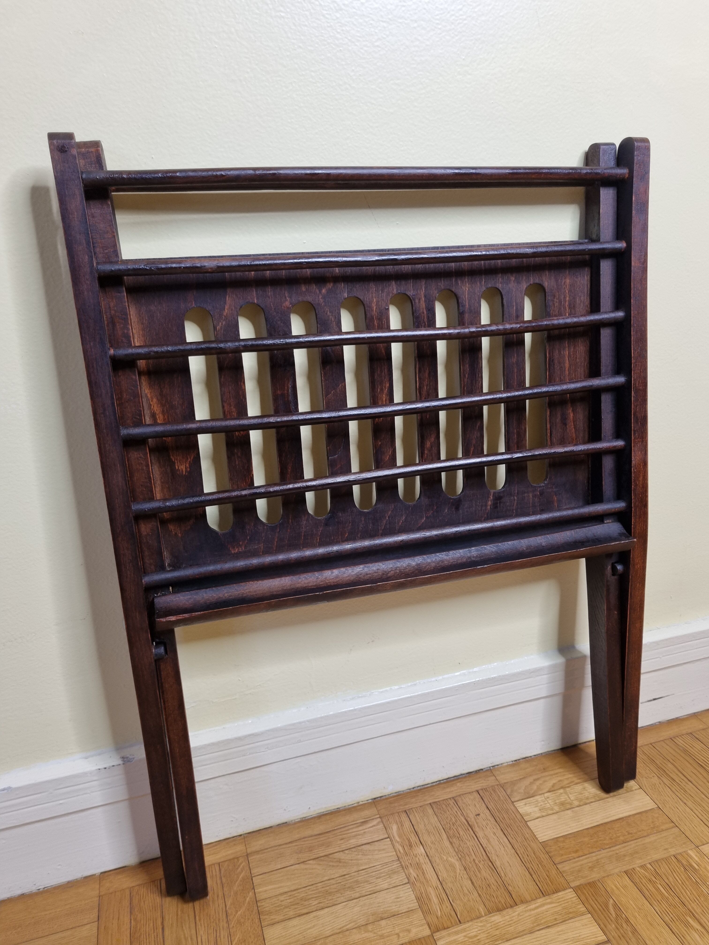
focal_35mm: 26
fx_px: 710
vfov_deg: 67.3
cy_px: 472
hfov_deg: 53.1
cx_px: 354
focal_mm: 5.4
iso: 250
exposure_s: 1/100
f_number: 1.8
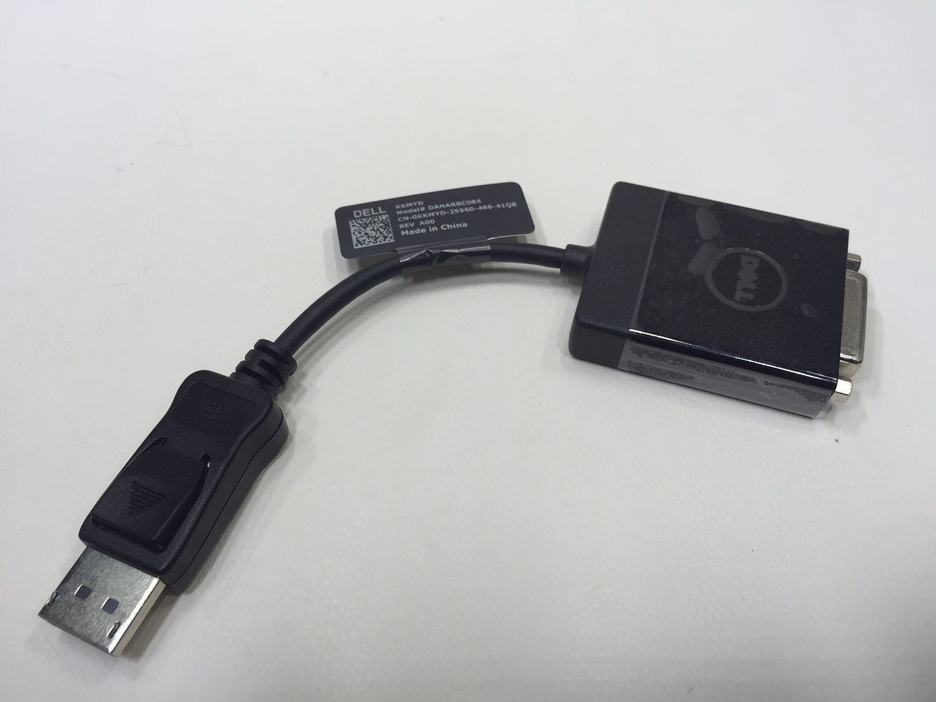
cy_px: 351
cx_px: 468
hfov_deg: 61.7
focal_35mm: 29
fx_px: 784
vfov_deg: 48.2
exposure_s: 1/120
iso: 50
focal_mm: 4.15
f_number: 2.2
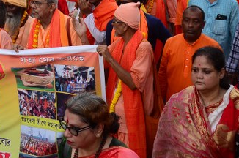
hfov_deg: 26.0
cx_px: 65
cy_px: -20
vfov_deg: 17.0
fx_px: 512
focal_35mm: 77
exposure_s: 1/500
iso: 400
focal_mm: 21
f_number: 3.8
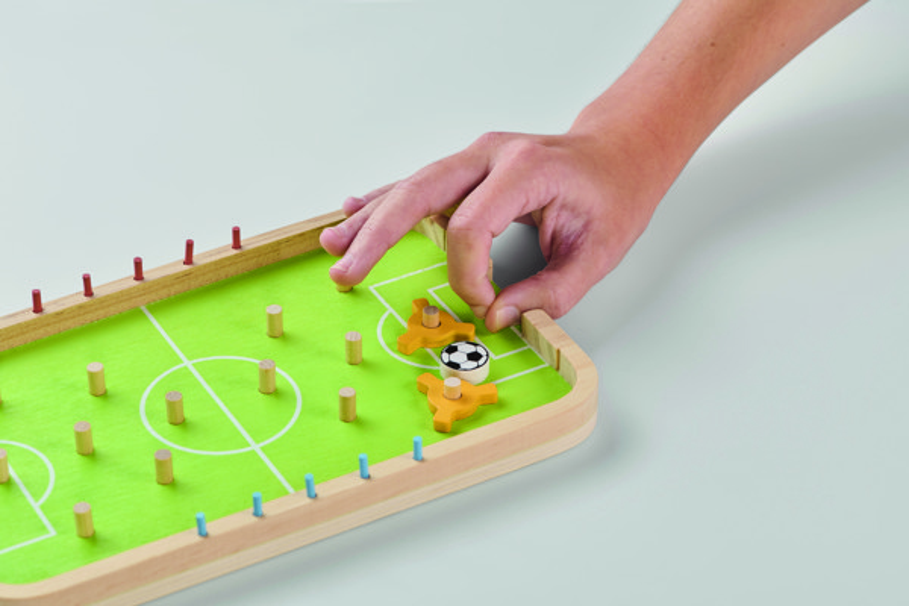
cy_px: 303
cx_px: 454
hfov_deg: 19.5
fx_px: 2651
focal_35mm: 105
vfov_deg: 13.0
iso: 80
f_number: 14
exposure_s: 1/125
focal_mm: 105
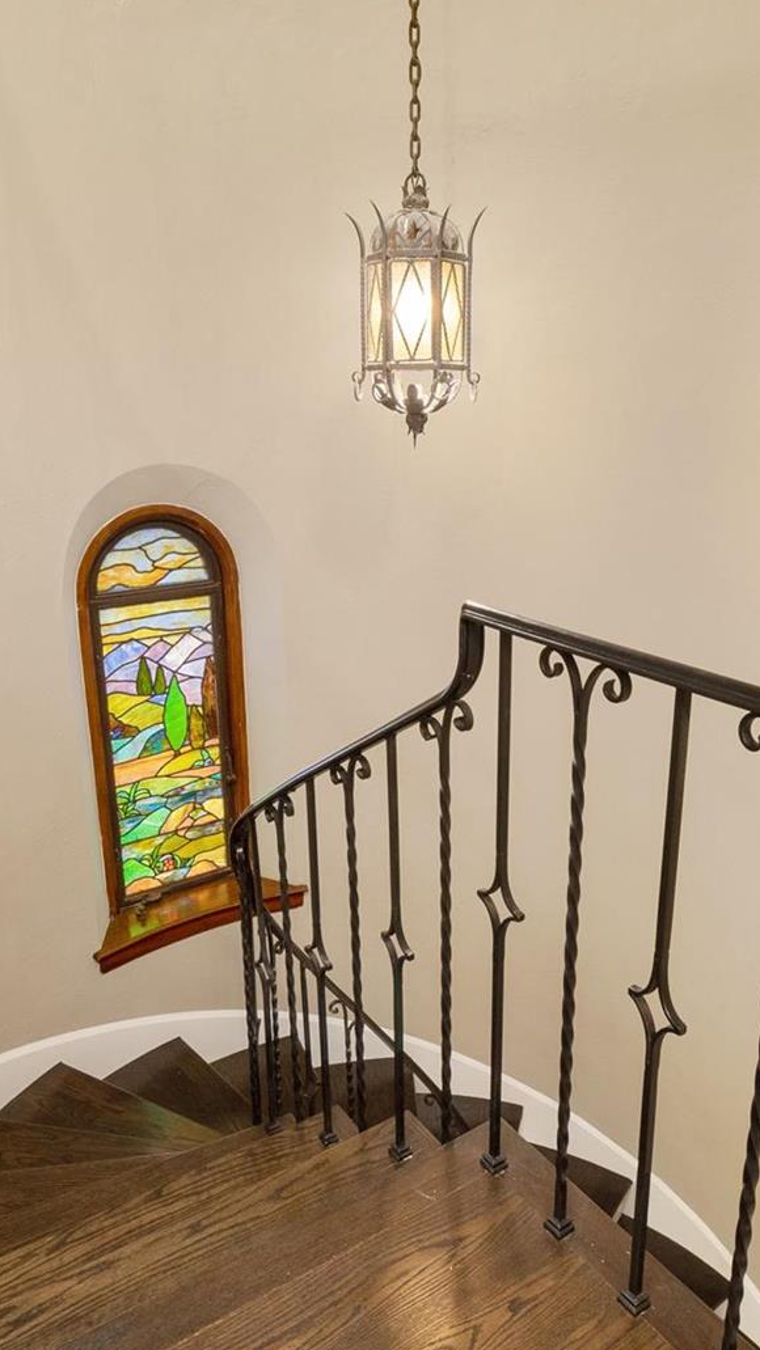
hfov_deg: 44.4
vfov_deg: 71.9
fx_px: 931
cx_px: 410
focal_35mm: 26
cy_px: 684
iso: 400
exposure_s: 2
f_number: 7.1
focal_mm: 8
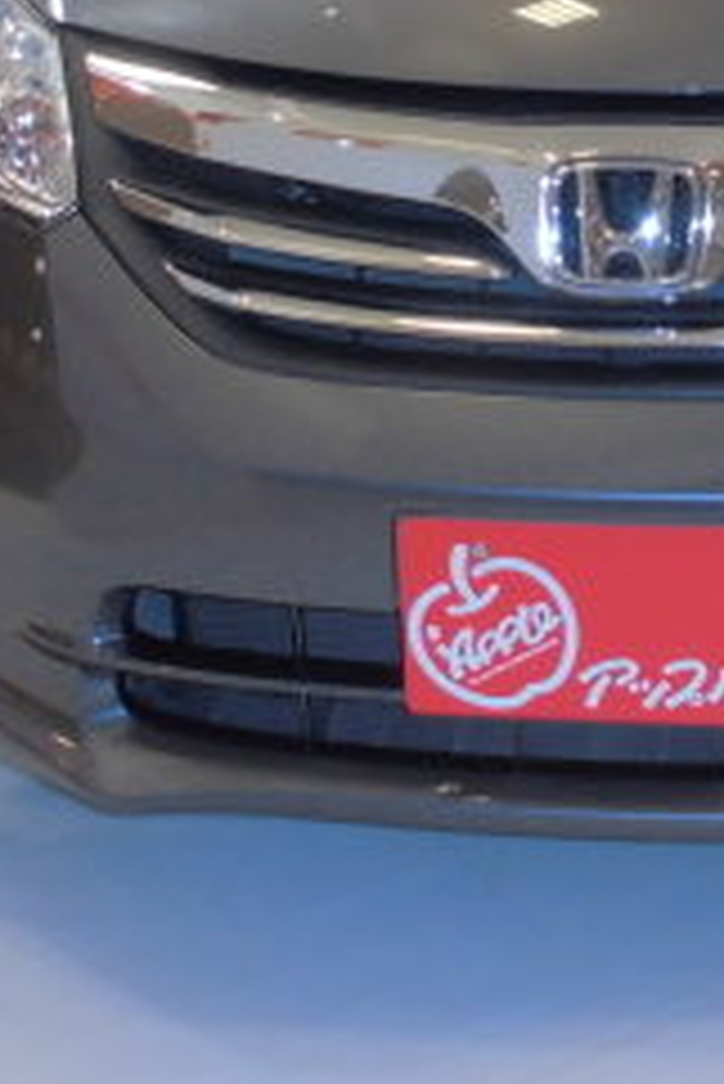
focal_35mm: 80
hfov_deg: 16.9
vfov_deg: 24.5
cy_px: 67
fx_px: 2410
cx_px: 598
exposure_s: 1/60
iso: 200
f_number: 3.7
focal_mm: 5.3
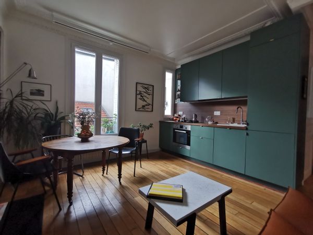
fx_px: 145
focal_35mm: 16
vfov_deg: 78.1
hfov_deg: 94.5
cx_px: 156
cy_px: 118
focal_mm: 2.35
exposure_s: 1/50
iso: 320
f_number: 2.2
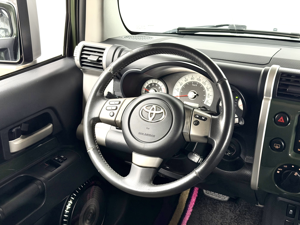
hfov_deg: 39.7
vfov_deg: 30.3
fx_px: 416
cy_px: 112
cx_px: 150
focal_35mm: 48
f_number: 1.78
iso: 200
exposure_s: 1/50
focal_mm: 6.76
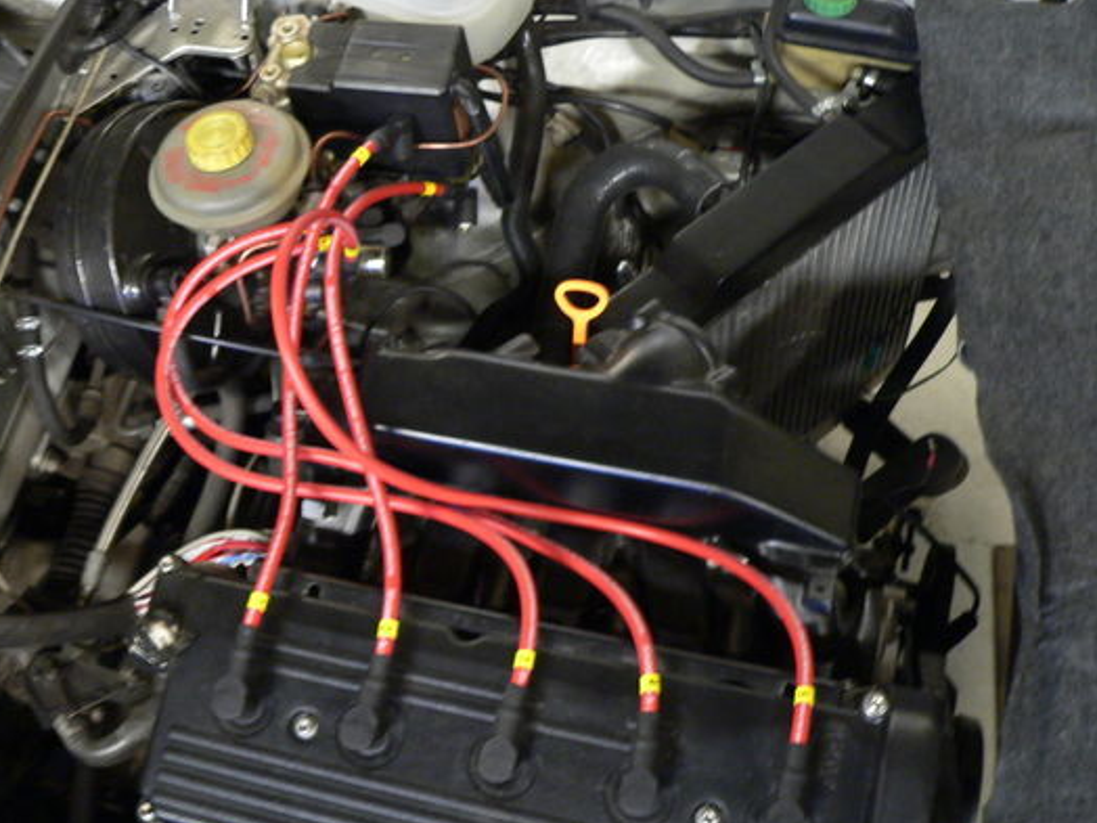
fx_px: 1394
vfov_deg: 32.8
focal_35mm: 44
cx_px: 435
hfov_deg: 42.7
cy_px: 465
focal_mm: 6
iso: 200
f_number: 2.8
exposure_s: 1/4
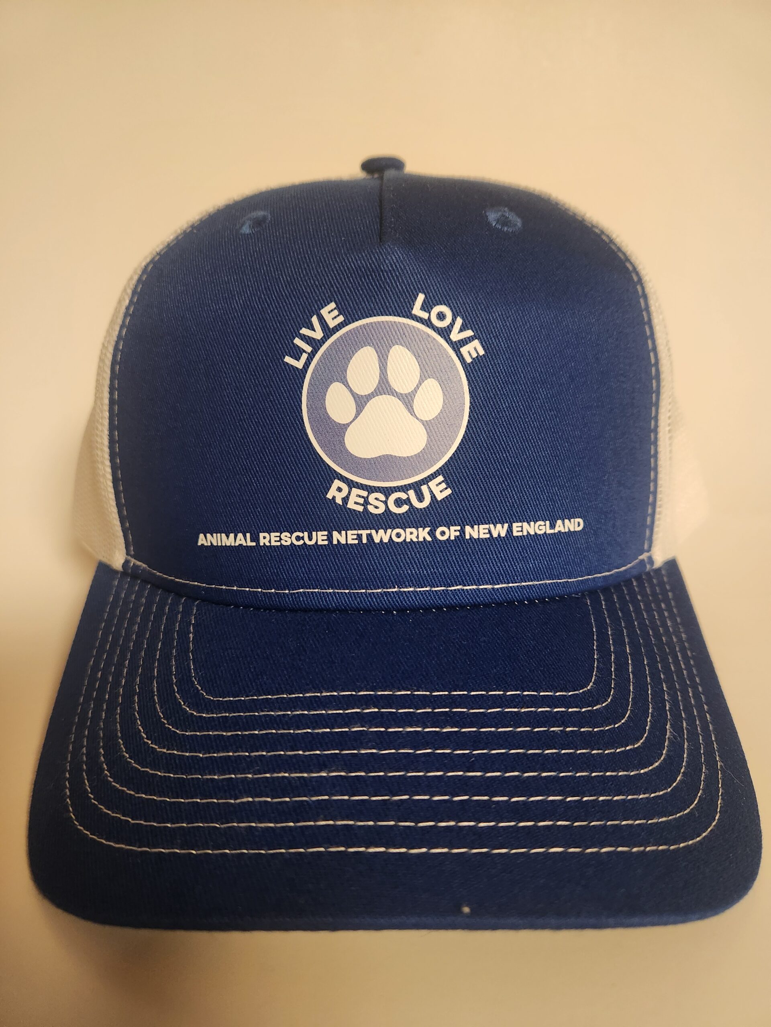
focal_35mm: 23
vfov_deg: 73.9
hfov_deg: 58.9
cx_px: 386
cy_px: 514
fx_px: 683
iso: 500
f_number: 1.8
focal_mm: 5.4
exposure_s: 1/40
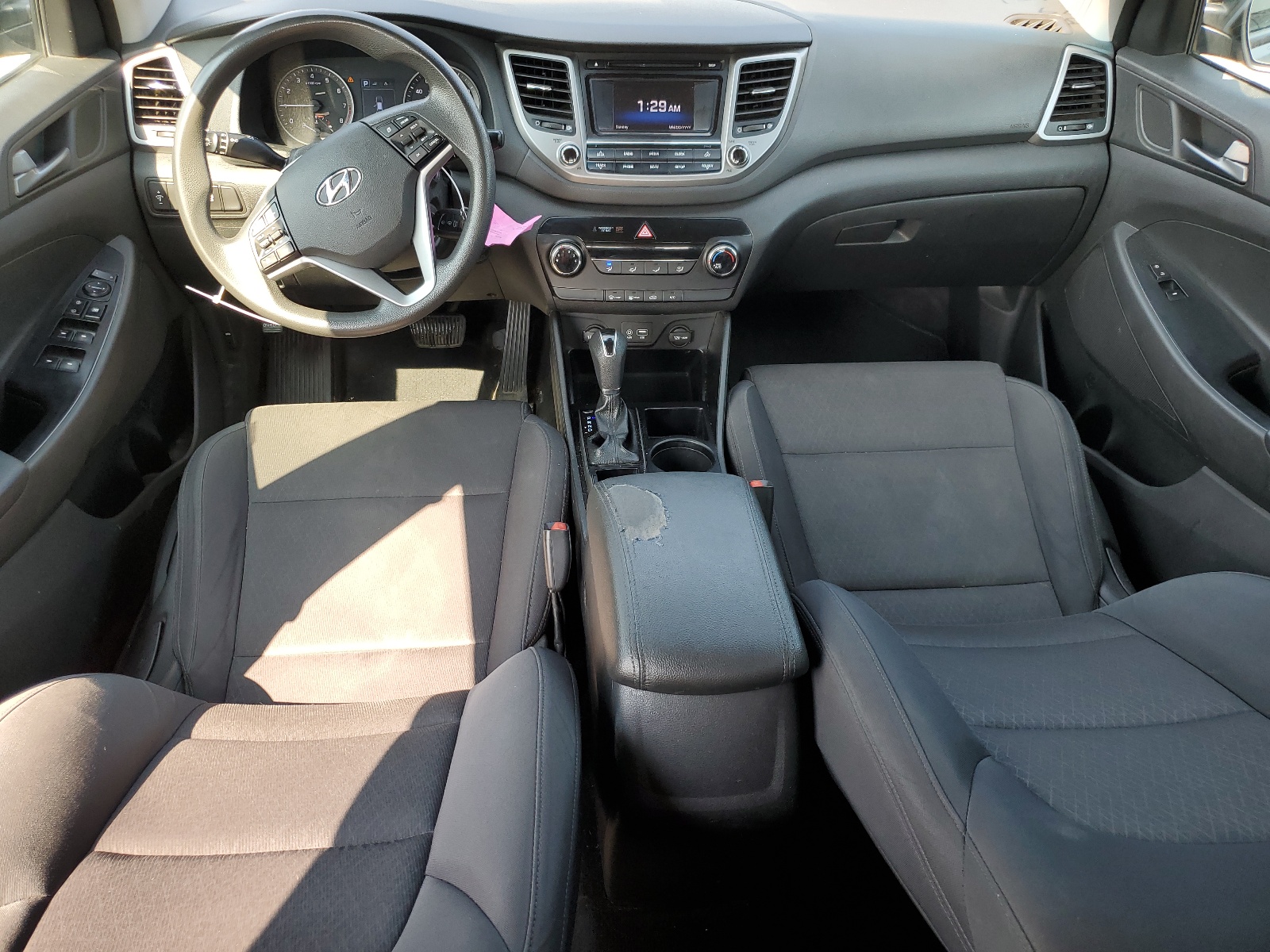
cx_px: 635
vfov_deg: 53.1
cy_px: 476
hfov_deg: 67.3
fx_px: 954
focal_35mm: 26
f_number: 1.5
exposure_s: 1/164
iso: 50
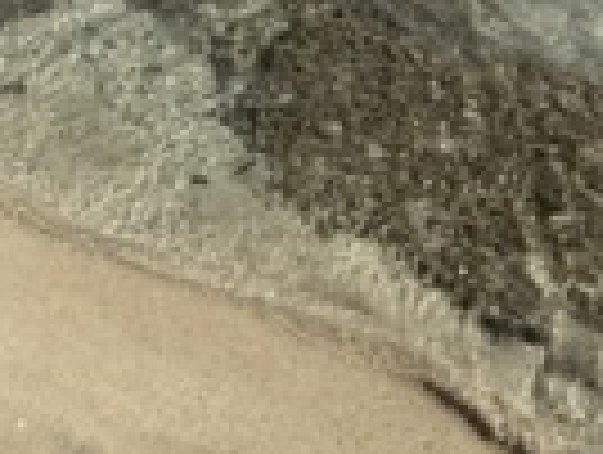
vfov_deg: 22.5
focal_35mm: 47
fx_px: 820
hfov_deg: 40.3
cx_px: 270
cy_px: -301
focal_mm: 2.22
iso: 50
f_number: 2.2
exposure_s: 1/2611
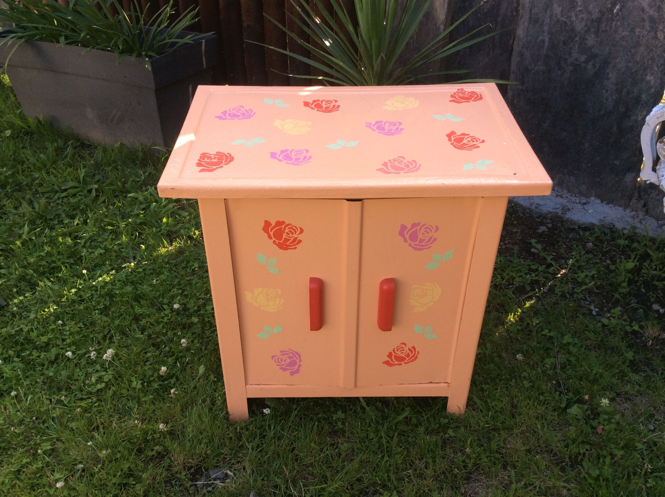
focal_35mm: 32
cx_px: 332
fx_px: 614
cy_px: 248
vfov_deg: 44.1
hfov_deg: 56.9
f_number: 2.4
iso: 32
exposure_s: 1/183
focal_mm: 3.3
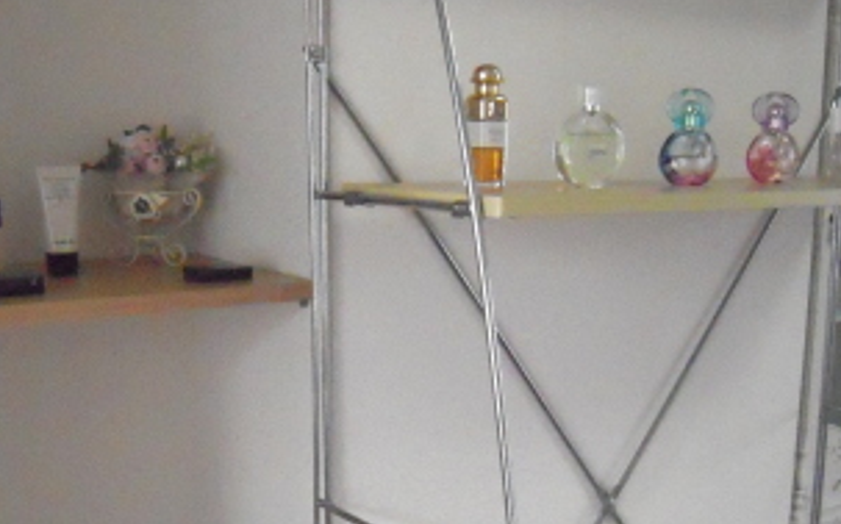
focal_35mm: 49
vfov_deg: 26.0
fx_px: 1122
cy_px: 378
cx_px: 386
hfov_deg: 41.0
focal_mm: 5
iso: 3200
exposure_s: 1/1000
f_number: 2.7
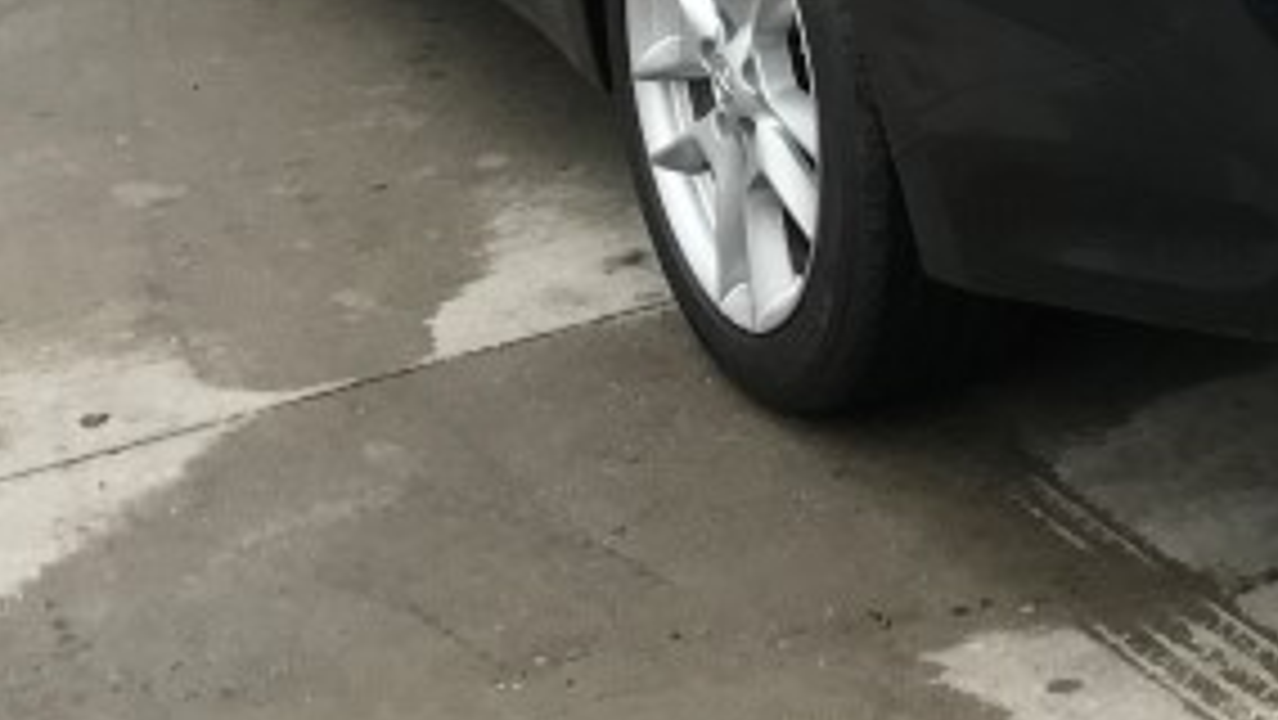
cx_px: 1215
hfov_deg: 19.0
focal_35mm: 110
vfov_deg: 10.6
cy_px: -414
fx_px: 3729
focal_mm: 3.99
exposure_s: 1/1368
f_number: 1.8
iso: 20
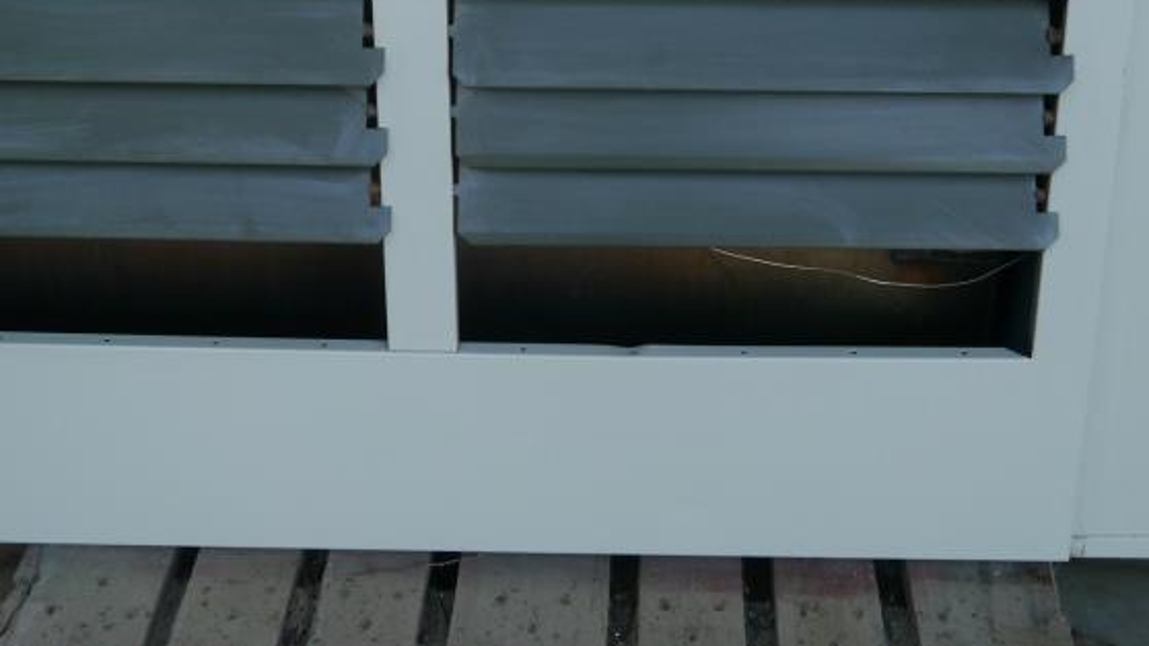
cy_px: 84
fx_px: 2072
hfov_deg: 31.0
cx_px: 593
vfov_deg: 17.5
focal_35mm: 68
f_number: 4
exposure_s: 1/80
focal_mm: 17
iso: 160
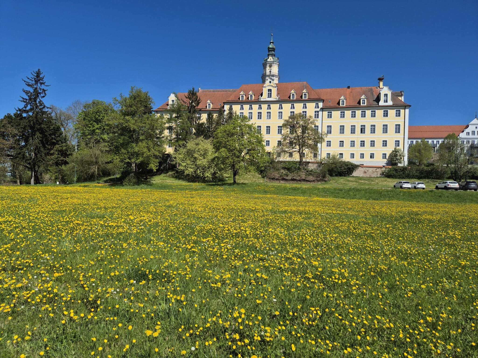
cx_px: 239
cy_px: 179
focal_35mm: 23
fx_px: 318
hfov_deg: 73.9
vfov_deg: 58.9
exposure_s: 1/3312
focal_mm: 5.4
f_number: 1.8
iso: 25
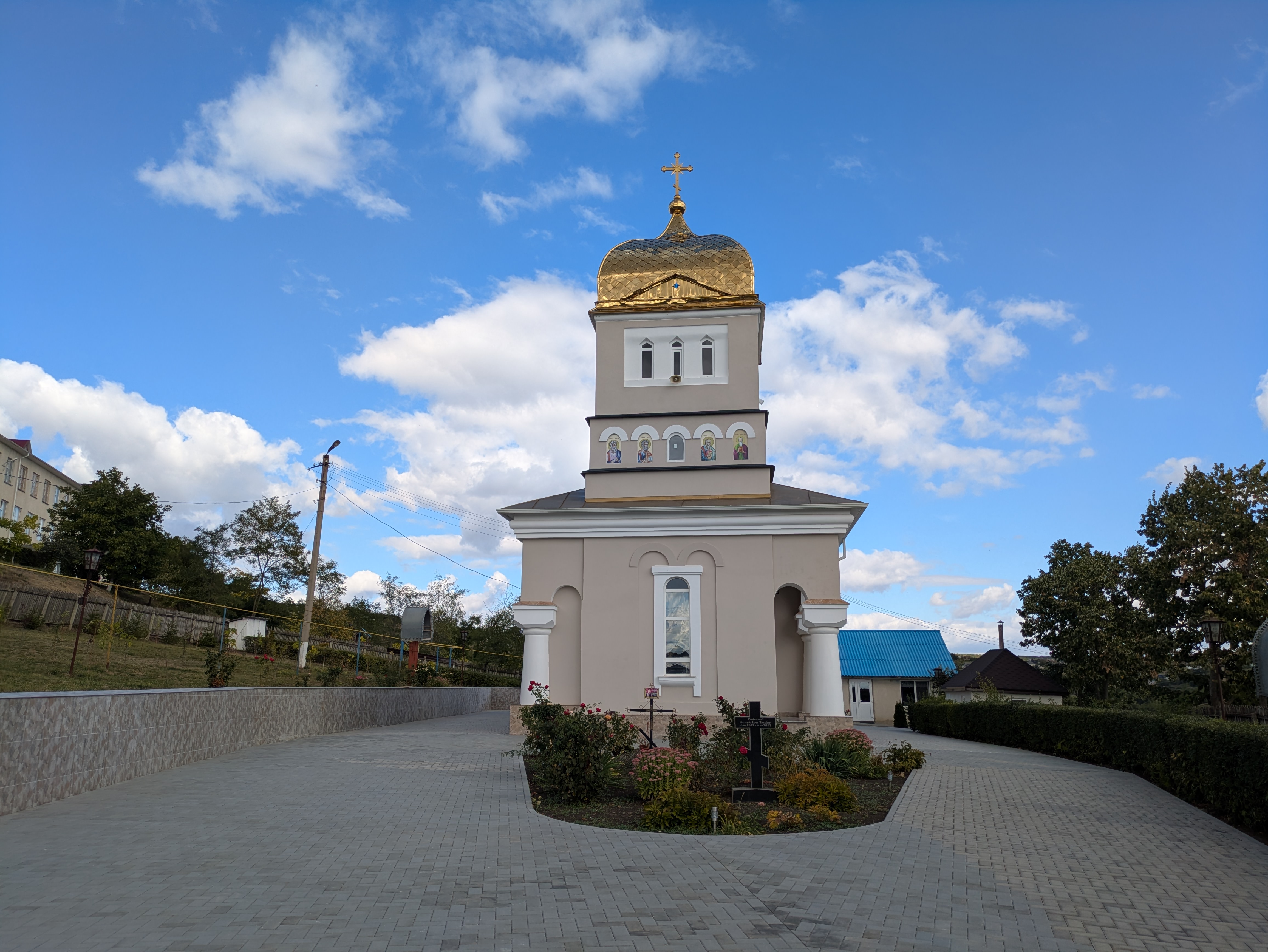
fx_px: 916
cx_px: 634
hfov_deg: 69.4
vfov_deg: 54.9
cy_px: 476
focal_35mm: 25
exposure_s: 1/1733
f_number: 1.89
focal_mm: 5.43
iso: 52
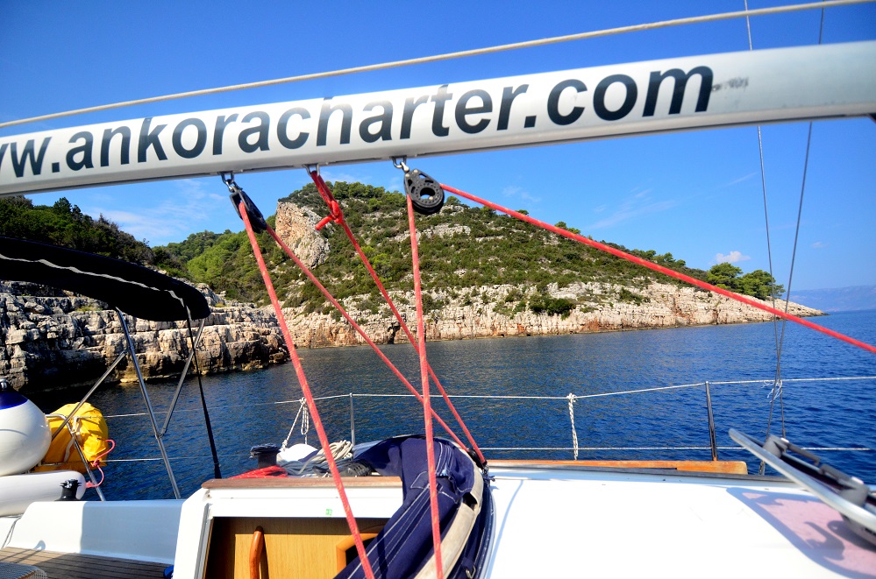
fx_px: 437
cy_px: 290
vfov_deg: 67.1
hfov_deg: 90.1
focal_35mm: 18
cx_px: 438
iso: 1000
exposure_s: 1/8000
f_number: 4
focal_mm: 12
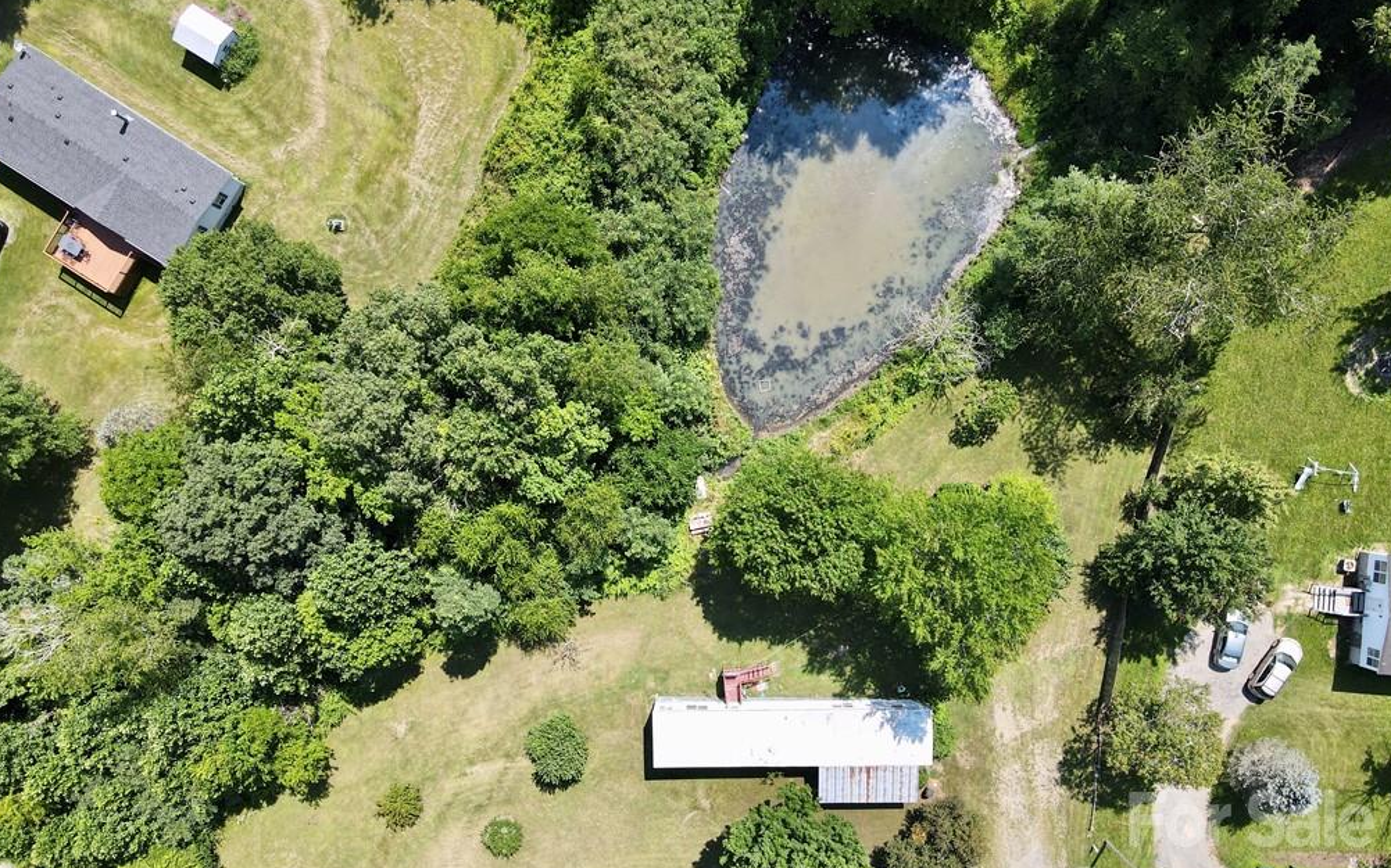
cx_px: 697
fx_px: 986
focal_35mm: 26
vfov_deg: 47.6
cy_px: 460
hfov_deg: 70.4
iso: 100
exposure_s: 1/320
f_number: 2.8
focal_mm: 4.5
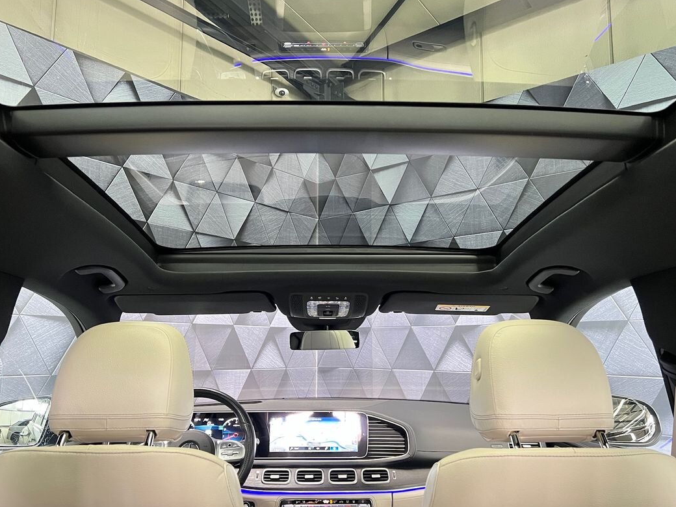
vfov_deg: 46.7
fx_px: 586
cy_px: 276
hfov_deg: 60.0
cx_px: 335
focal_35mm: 30
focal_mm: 5.7
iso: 640
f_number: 1.5
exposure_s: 1/30
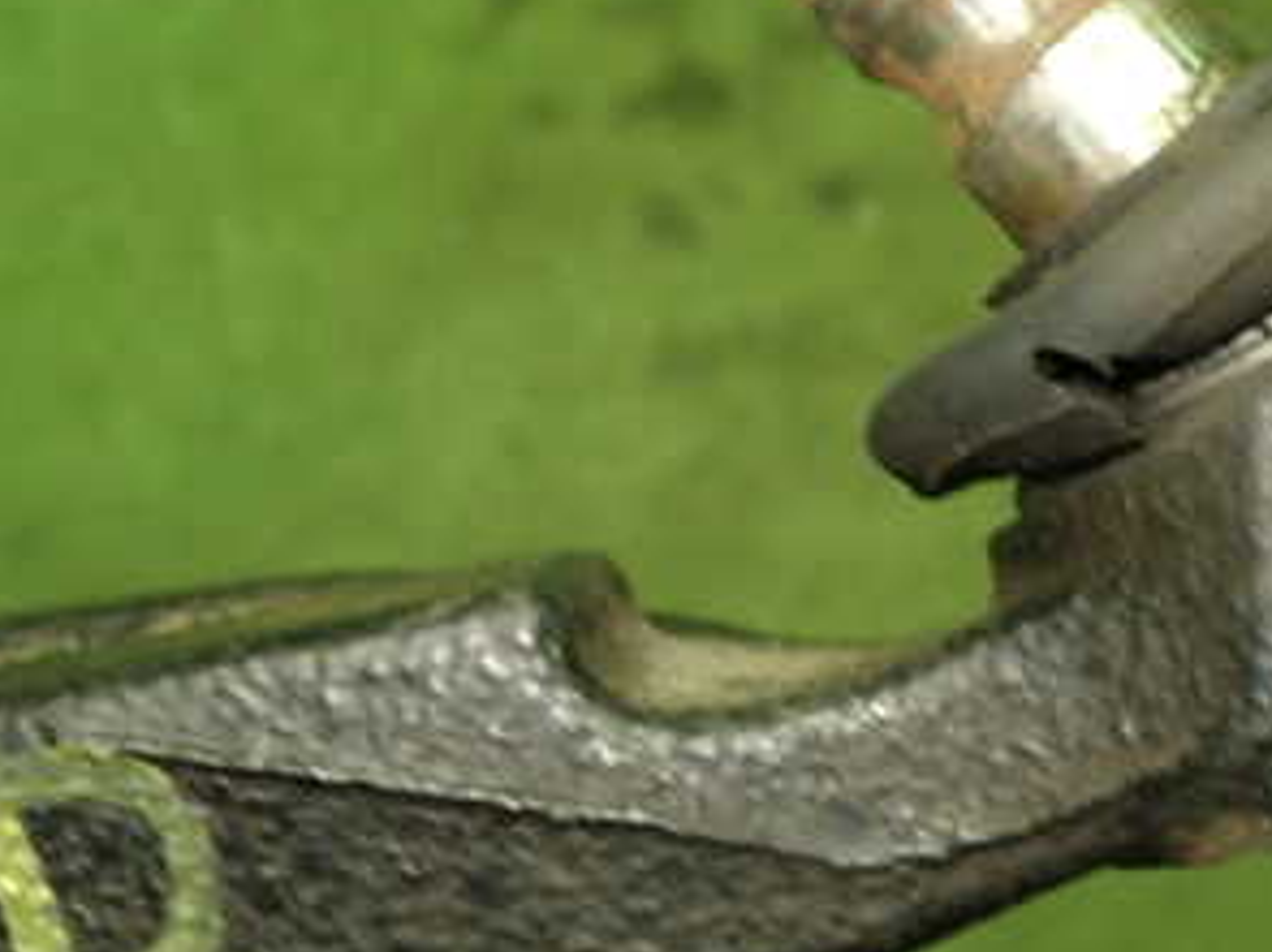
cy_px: 289
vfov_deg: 23.9
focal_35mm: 61
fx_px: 2241
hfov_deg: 30.7
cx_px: 1074
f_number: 2.3
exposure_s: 1/40
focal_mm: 5.4
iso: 200
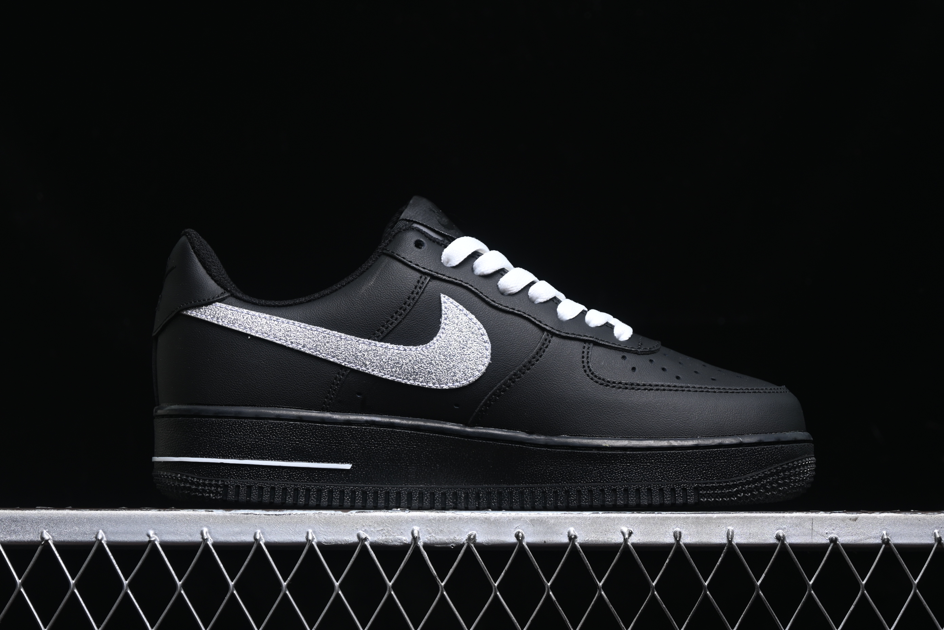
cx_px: 472
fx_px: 1967
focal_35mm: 75
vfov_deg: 18.2
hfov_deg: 27.0
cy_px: 315
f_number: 6.3
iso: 160
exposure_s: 1/60
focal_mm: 50
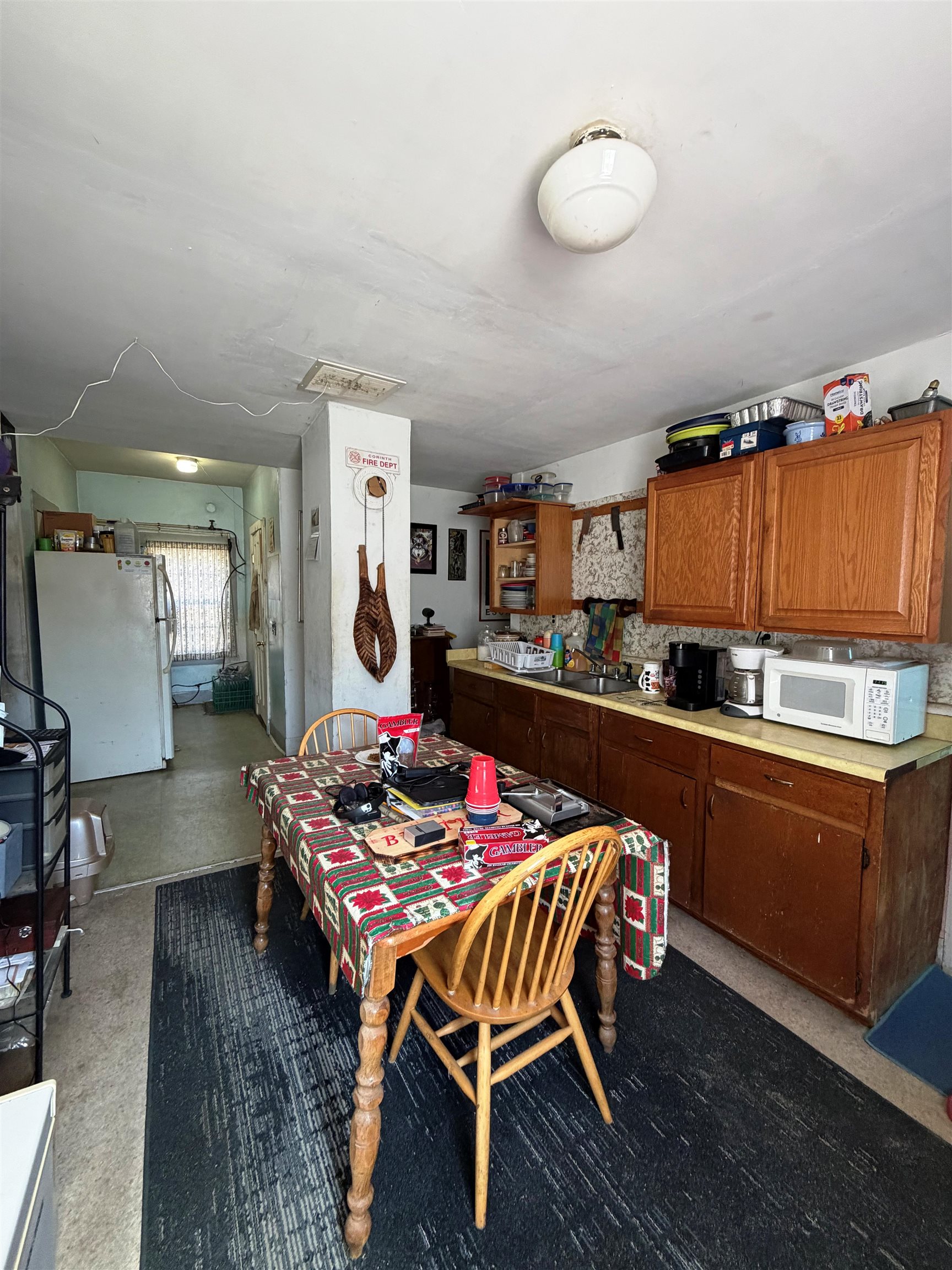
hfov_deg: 85.7
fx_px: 513
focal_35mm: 14
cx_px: 476
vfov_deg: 102.1
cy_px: 635
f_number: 2.2
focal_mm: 2.22
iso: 320
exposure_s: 1/93
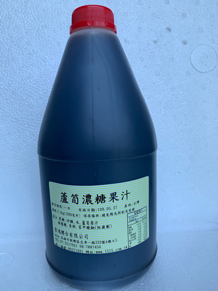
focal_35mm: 26
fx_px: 218
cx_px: 109
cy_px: 146
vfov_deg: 67.3
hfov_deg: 53.1
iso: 25
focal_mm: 4.25
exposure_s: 1/529
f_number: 1.8
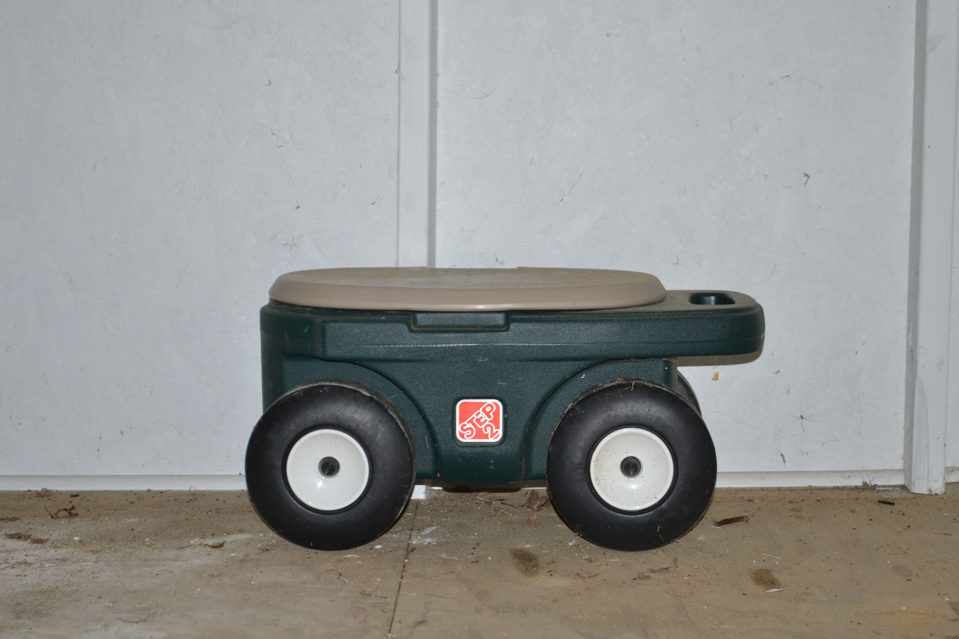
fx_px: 2358
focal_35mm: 89
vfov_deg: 15.4
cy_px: 330
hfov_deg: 23.0
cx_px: 474
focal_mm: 55
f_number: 5.6
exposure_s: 1/60
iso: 200
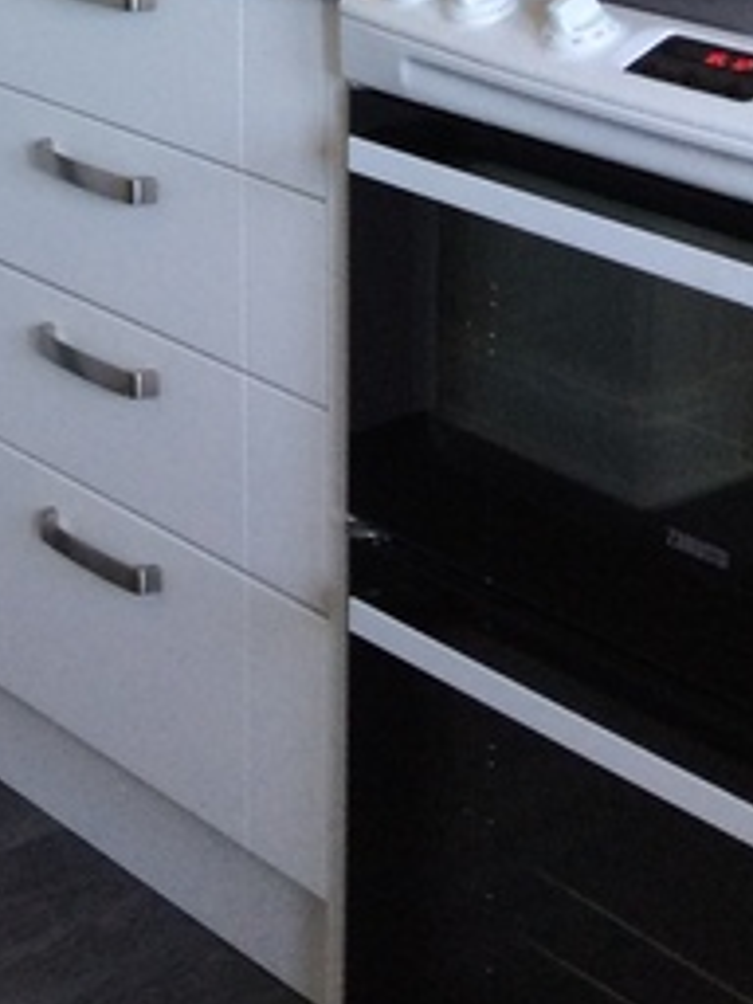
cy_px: -404
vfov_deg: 20.1
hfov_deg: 15.7
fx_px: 2523
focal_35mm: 87
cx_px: -361
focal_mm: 4.15
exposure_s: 1/33
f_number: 2.2
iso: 64
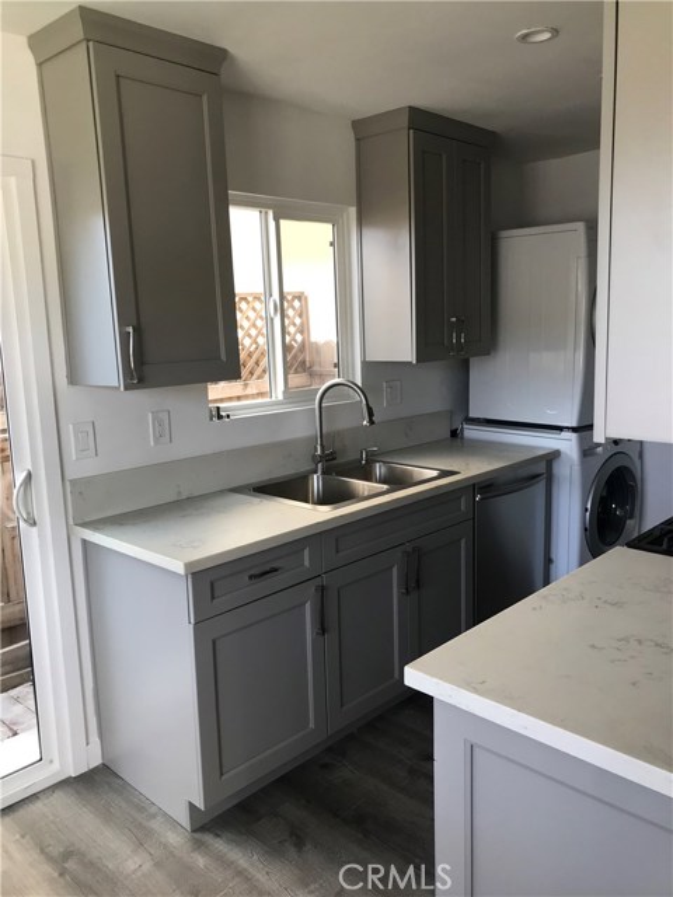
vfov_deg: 63.4
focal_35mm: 28
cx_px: 336
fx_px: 726
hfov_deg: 49.7
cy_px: 448
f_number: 1.8
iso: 40
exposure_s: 1/90
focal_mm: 3.99
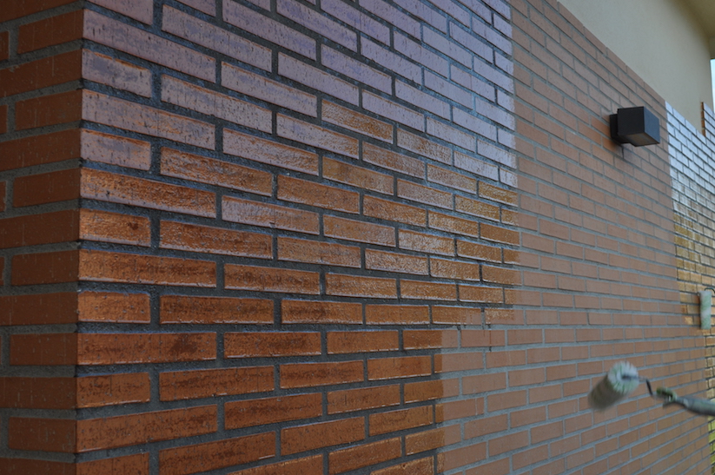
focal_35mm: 45
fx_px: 893
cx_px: 354
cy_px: 215
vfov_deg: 29.8
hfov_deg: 43.6
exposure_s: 1/200
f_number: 7.1
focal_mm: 26
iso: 200
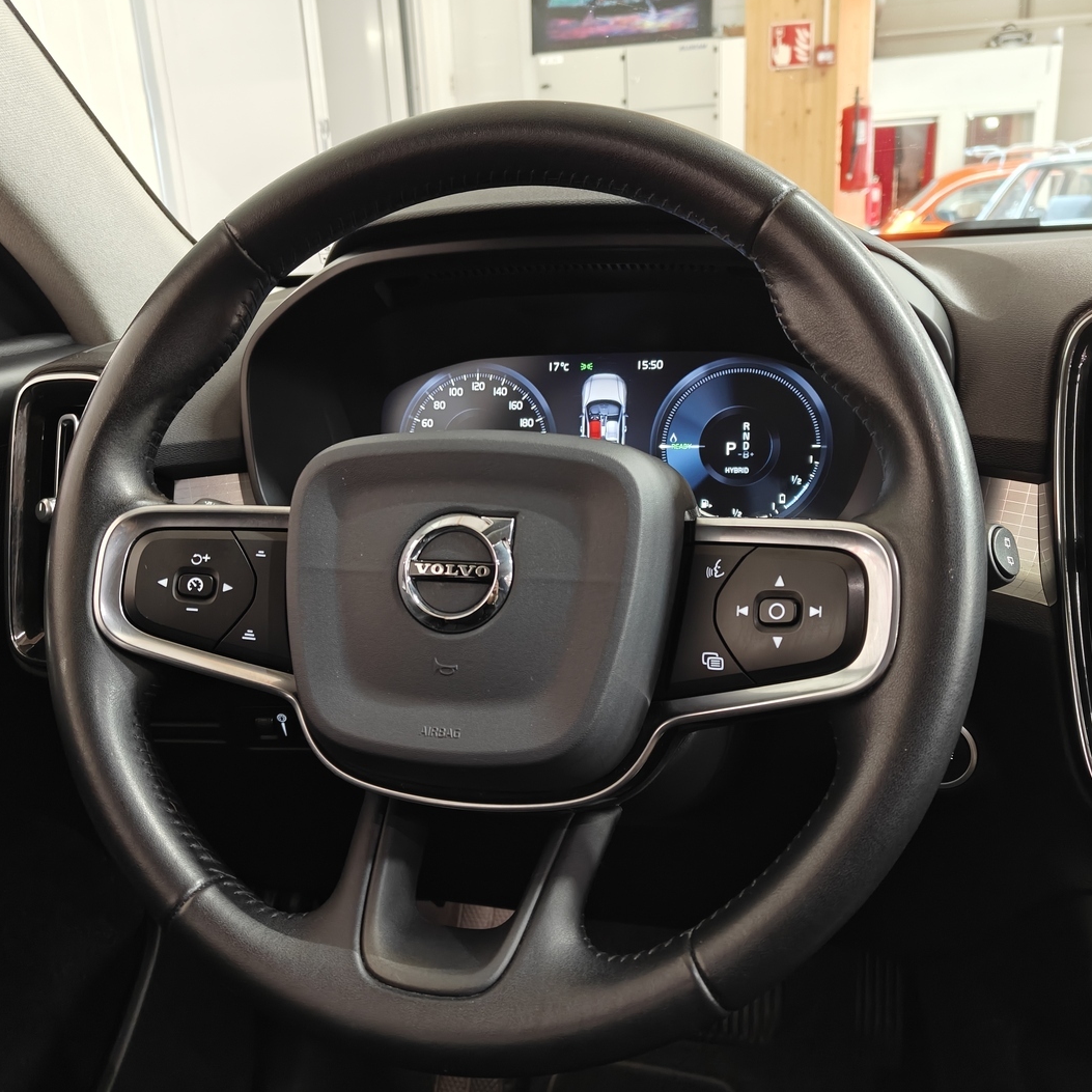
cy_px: 544
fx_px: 1035
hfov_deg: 55.6
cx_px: 552
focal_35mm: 29
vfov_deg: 55.6
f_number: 1.8
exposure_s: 1/33
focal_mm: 5.59
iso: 160
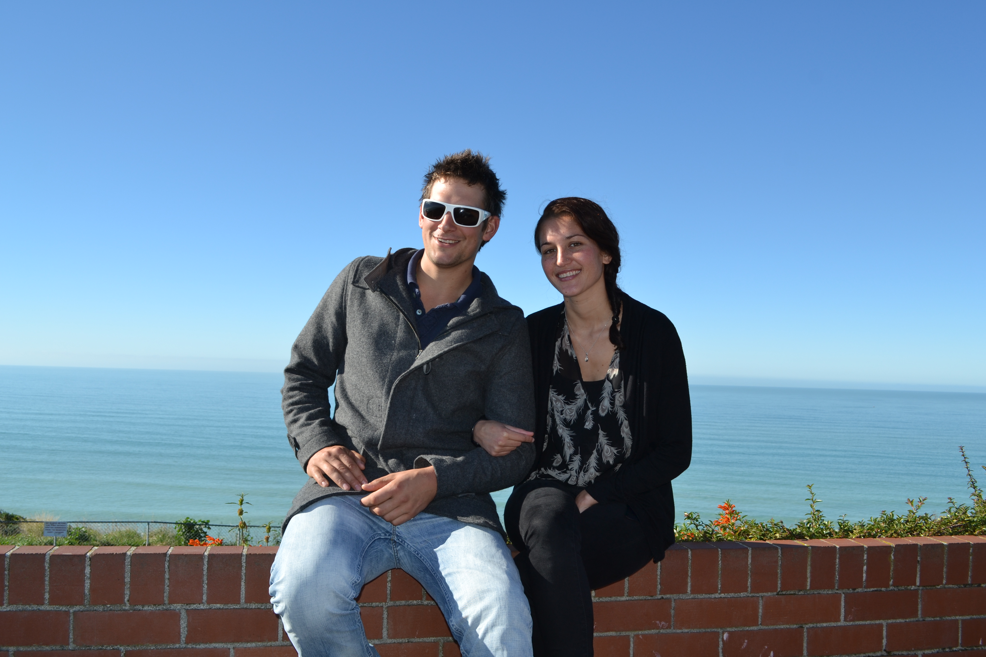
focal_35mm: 33
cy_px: 328
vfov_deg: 40.0
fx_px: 904
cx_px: 493
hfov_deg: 57.2
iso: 100
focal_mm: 22
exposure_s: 1/200
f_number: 8
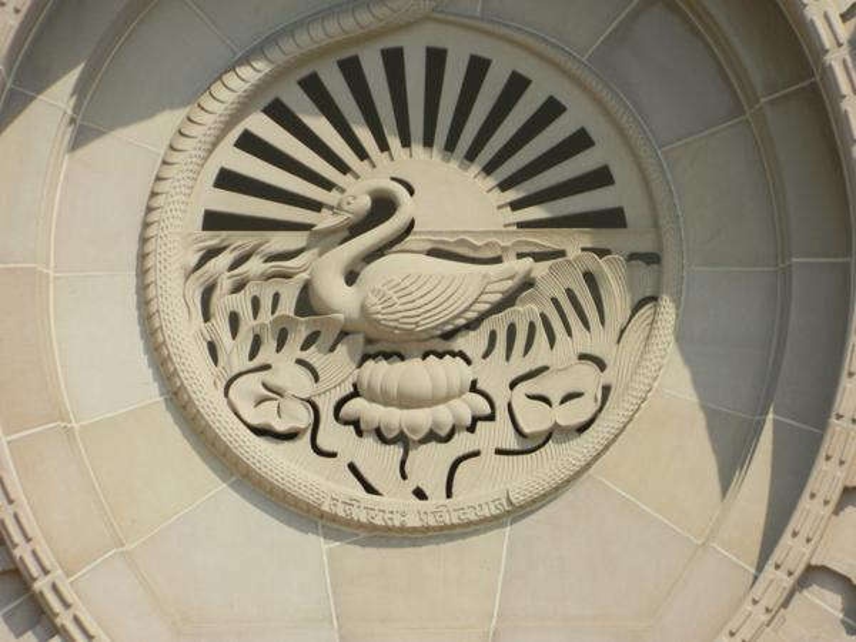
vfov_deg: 3.2
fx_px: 11499
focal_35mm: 465
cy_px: 321
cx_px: 428
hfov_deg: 4.3
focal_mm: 83.7
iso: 80
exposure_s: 1/500
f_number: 5.7
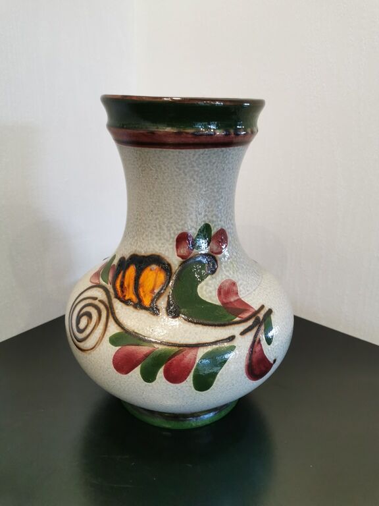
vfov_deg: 65.3
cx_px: 190
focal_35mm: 27
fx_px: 394
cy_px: 253
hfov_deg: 51.4
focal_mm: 5.58
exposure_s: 1/50
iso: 200
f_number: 1.8
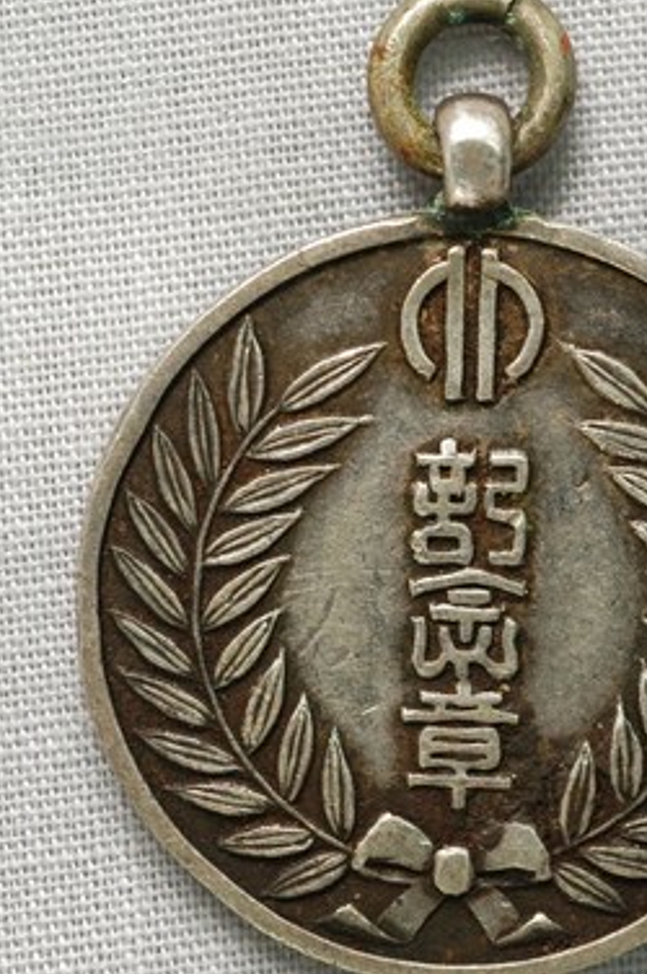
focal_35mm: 153
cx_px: 457
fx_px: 4132
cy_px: 521
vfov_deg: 13.4
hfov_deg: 8.9
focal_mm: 60
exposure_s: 1/13
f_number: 9
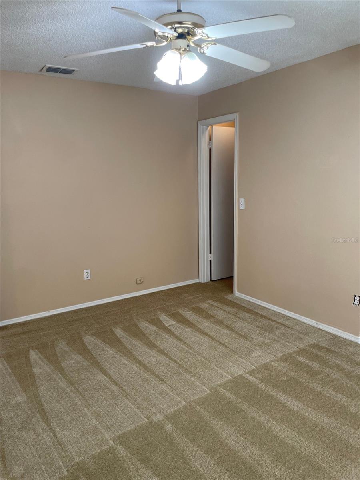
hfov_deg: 53.1
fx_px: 361
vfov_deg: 67.3
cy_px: 240
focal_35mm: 26
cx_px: 180
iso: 125
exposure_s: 1/120
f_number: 1.6
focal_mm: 4.2
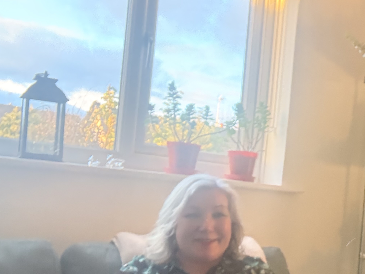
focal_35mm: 46
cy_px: 181
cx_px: 311
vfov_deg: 31.3
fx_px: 485
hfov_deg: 39.0
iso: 250
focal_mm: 2.69
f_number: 1.9
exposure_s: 1/30
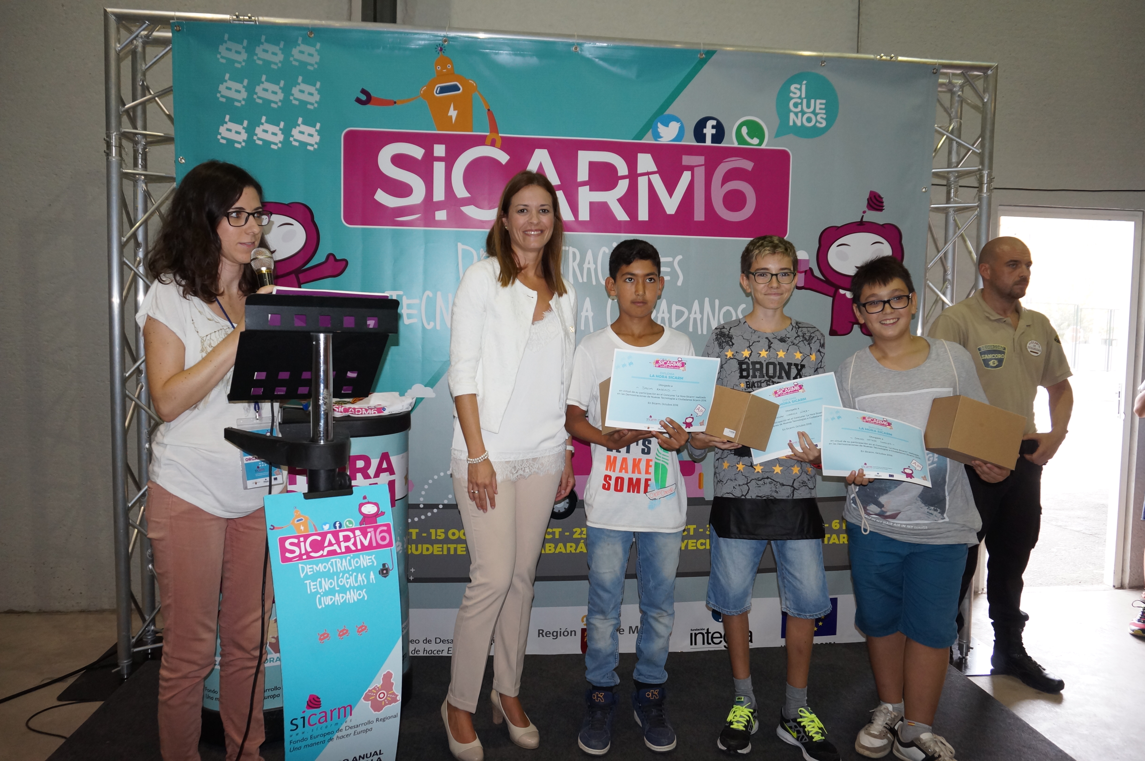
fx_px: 810
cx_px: 572
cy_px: 380
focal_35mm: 26
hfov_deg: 70.5
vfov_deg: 50.3
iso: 640
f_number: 4
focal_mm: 17
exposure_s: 1/160
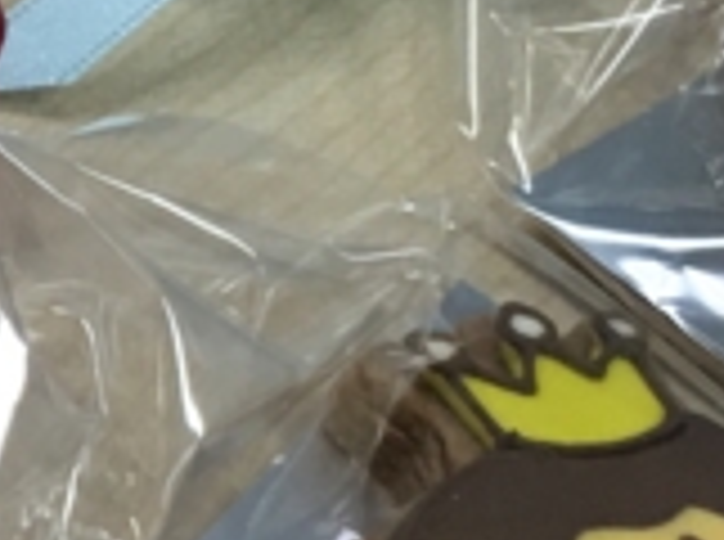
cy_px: 468
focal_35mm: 185
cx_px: -643
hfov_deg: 10.0
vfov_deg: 8.0
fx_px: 3861
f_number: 2.2
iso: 25
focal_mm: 4.15
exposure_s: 1/40
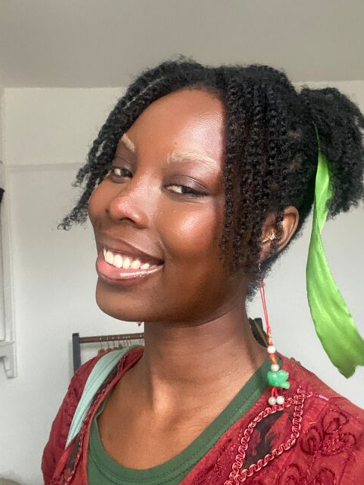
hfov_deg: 38.6
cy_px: 231
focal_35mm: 37
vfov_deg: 50.1
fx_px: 519
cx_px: 191
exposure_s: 1/30
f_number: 2.2
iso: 500
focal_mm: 2.71
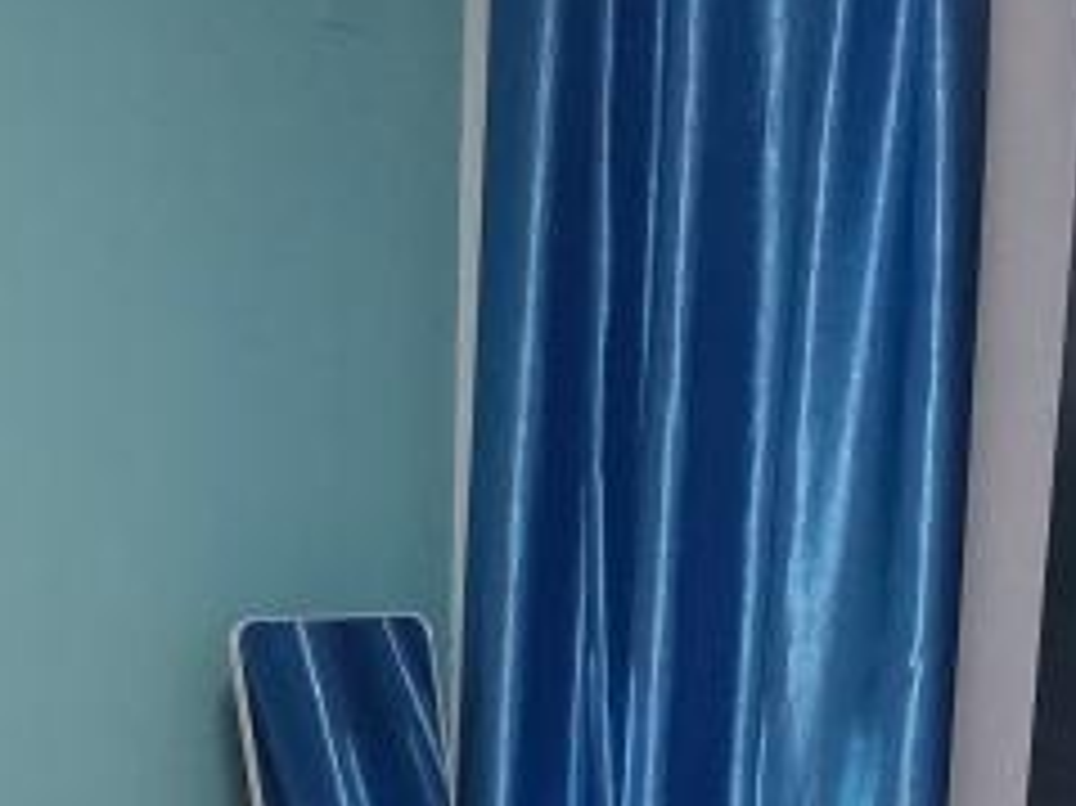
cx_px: 239
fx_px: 2703
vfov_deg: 15.3
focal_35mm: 87
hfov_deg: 22.3
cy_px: 1297
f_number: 1.8
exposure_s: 1/50
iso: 320
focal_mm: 5.5
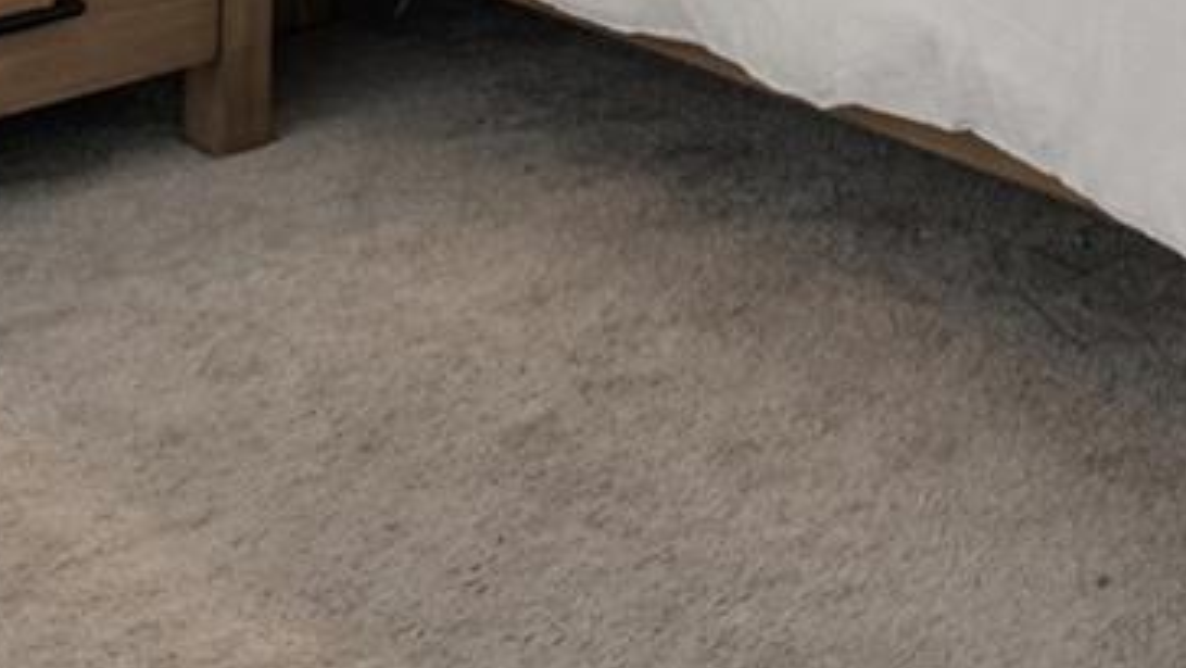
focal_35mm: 69
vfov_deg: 14.0
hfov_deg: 24.1
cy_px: -772
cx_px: 1776
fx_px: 2171
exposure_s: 1/4
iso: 100
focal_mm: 10
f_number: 7.1
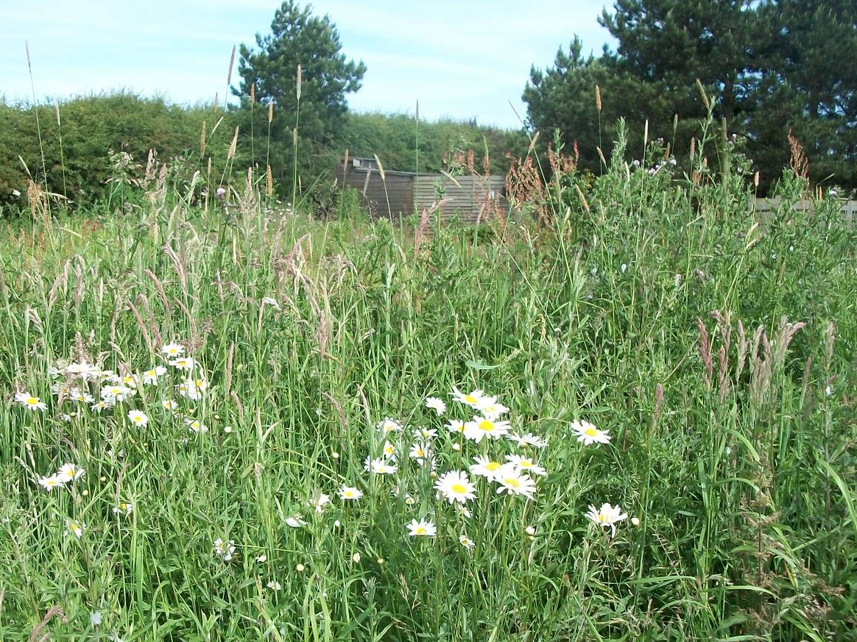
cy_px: 374
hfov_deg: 42.8
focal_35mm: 44
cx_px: 356
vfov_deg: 32.8
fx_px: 1089
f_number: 2.9
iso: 80
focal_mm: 5.7
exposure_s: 1/640
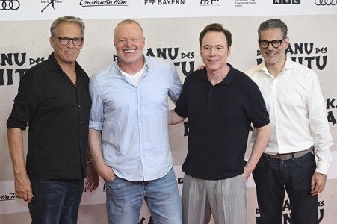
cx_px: 168
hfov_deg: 31.4
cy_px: 112
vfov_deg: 21.2
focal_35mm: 64
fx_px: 599
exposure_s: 1/160
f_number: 5.6
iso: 800
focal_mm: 64
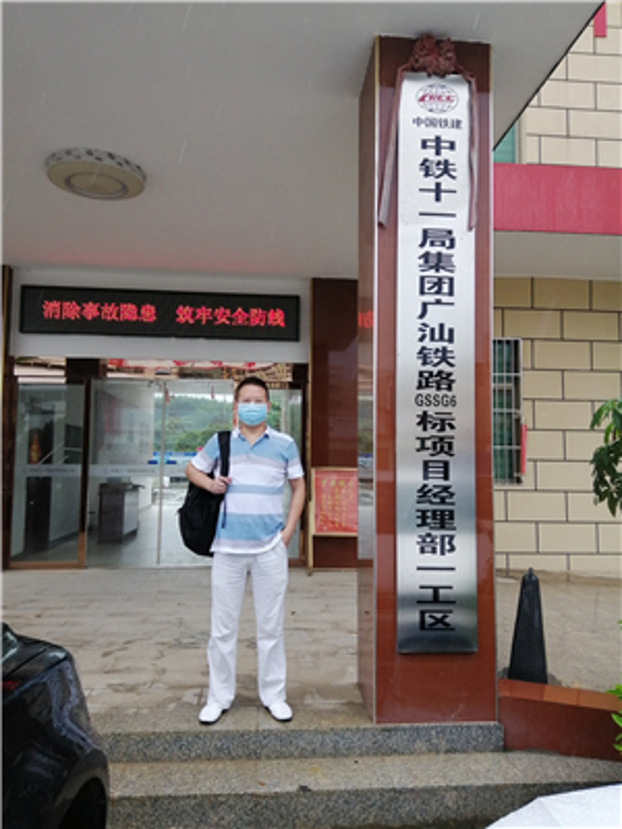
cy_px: 414
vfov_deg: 67.3
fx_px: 623
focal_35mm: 26
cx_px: 311
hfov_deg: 53.1
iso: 50
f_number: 1.8
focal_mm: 3.6
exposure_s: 1/266
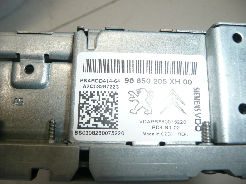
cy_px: 92
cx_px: 123
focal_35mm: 28
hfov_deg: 63.4
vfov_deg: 49.7
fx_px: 199
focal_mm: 4.6
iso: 100
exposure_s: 1/160
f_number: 3.3
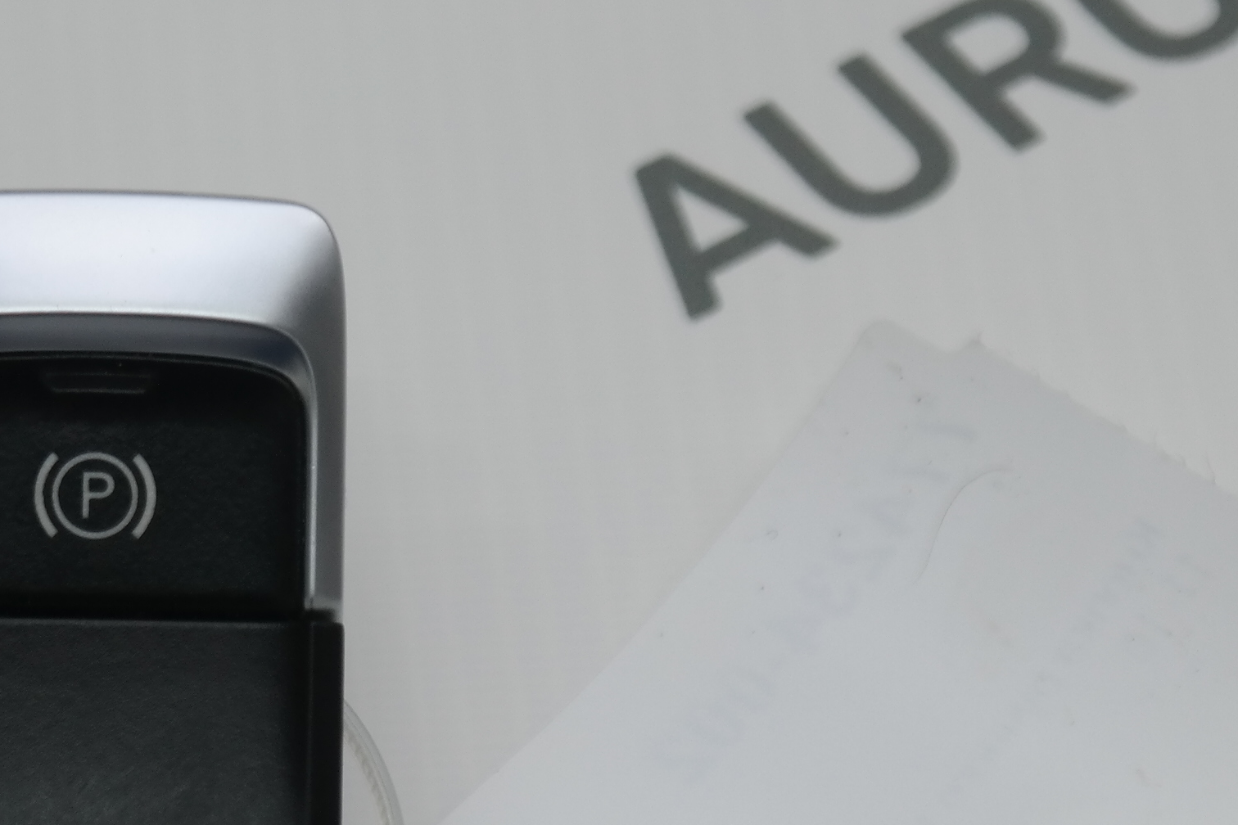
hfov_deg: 9.5
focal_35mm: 216
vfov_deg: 6.4
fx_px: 7427
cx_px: 139
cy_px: 575
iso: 200
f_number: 5.6
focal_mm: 55
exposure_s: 1/80
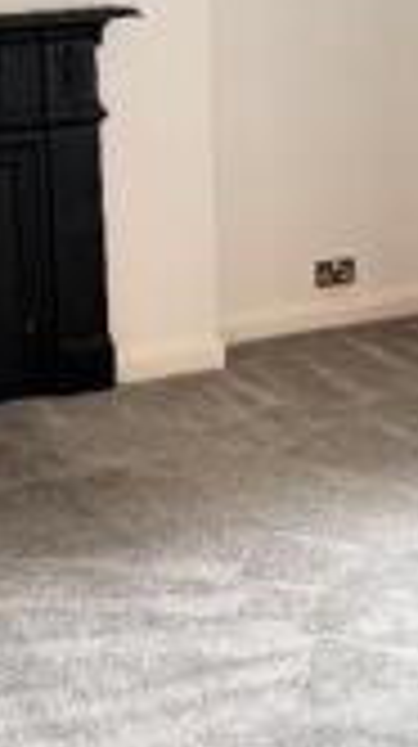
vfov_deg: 22.9
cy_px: 164
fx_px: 1818
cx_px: 110
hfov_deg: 13.1
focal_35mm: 92
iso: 500
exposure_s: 1/50
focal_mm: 6.76
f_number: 1.78
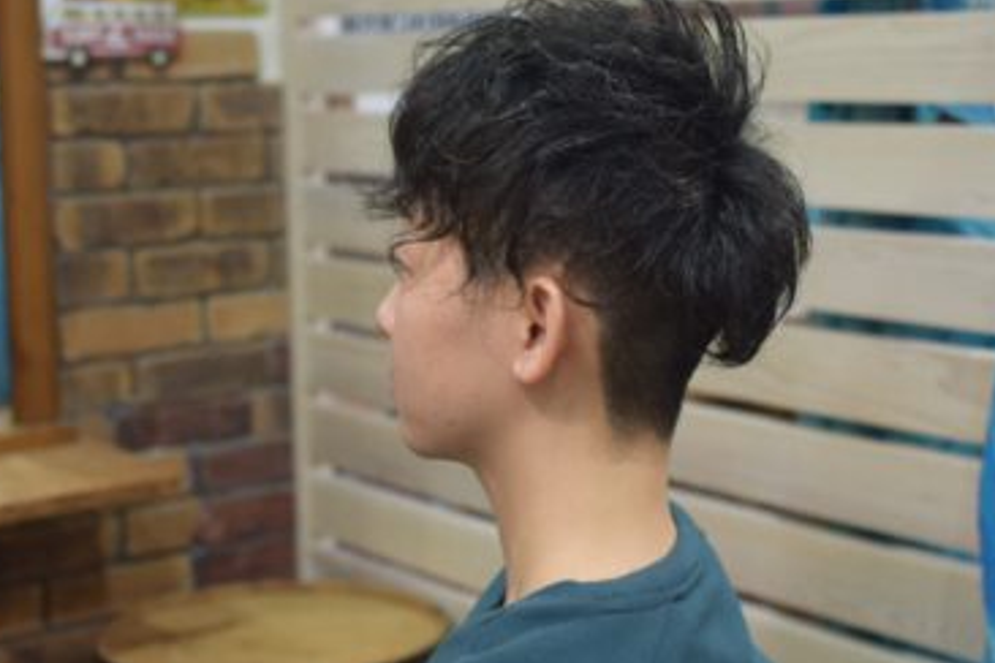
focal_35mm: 65
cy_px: 269
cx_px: 527
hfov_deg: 31.1
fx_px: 1786
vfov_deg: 21.0
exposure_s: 1/60
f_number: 2.8
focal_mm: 35
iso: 1000
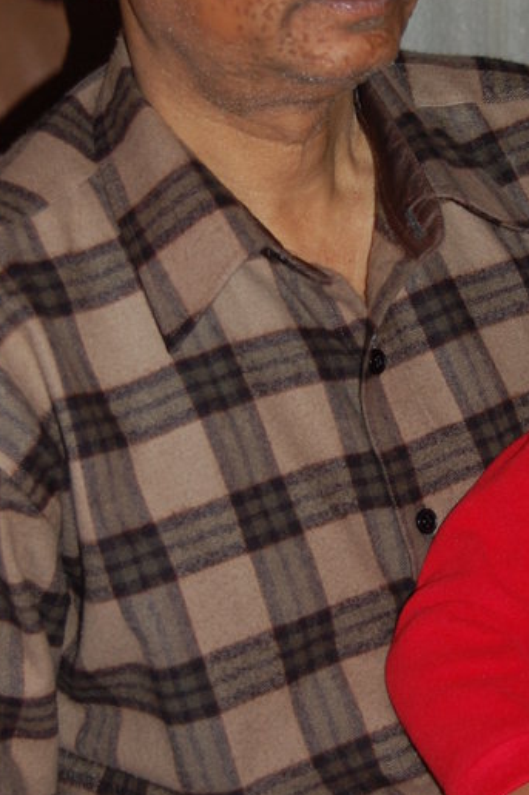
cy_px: 299
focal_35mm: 119
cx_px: 428
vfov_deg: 17.2
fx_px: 2628
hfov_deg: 11.5
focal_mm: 40
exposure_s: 1/60
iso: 400
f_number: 5
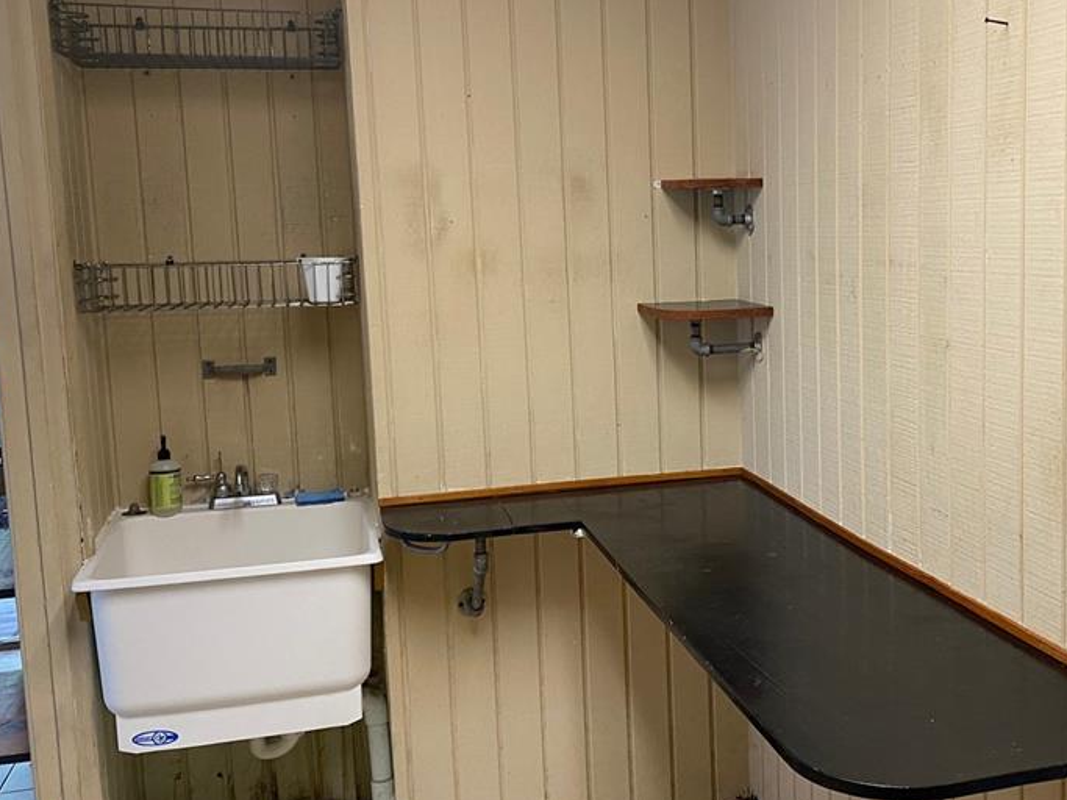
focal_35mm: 39
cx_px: 711
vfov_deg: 36.8
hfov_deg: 47.1
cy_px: 372
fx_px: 1202
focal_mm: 4.25
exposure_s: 1/60
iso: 125
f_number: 1.8
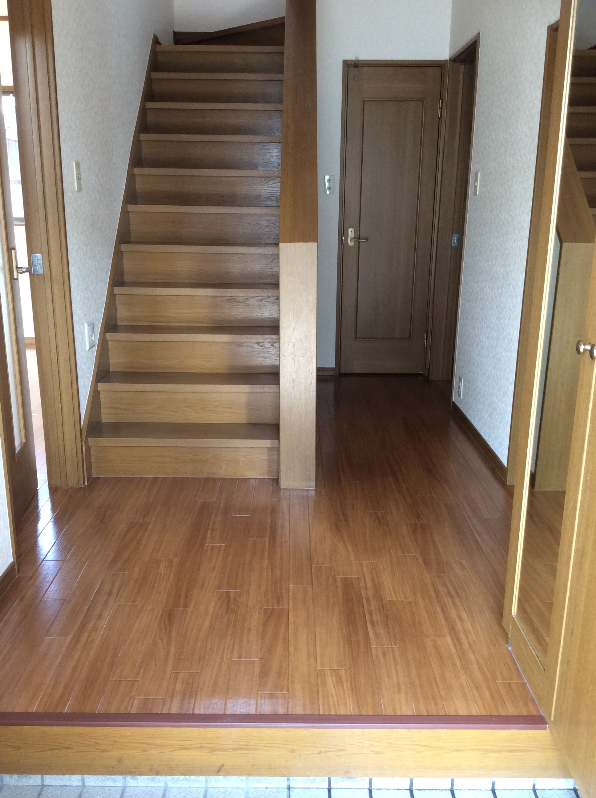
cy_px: 399
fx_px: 737
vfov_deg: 56.9
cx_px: 298
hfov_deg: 44.1
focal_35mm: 32
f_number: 2.4
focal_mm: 3.3
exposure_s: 1/24
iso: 64
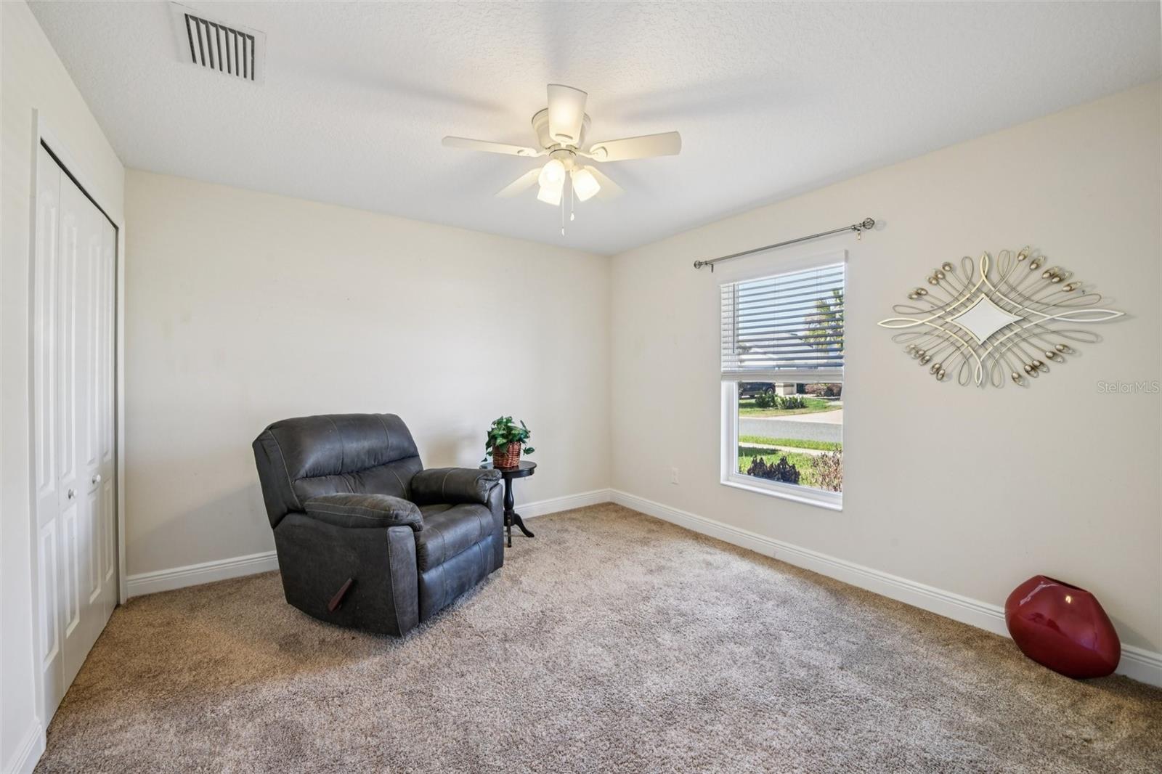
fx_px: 452
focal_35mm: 14
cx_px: 581
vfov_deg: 81.2
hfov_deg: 104.3
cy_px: 387
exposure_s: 1/15
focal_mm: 14
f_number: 8
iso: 400
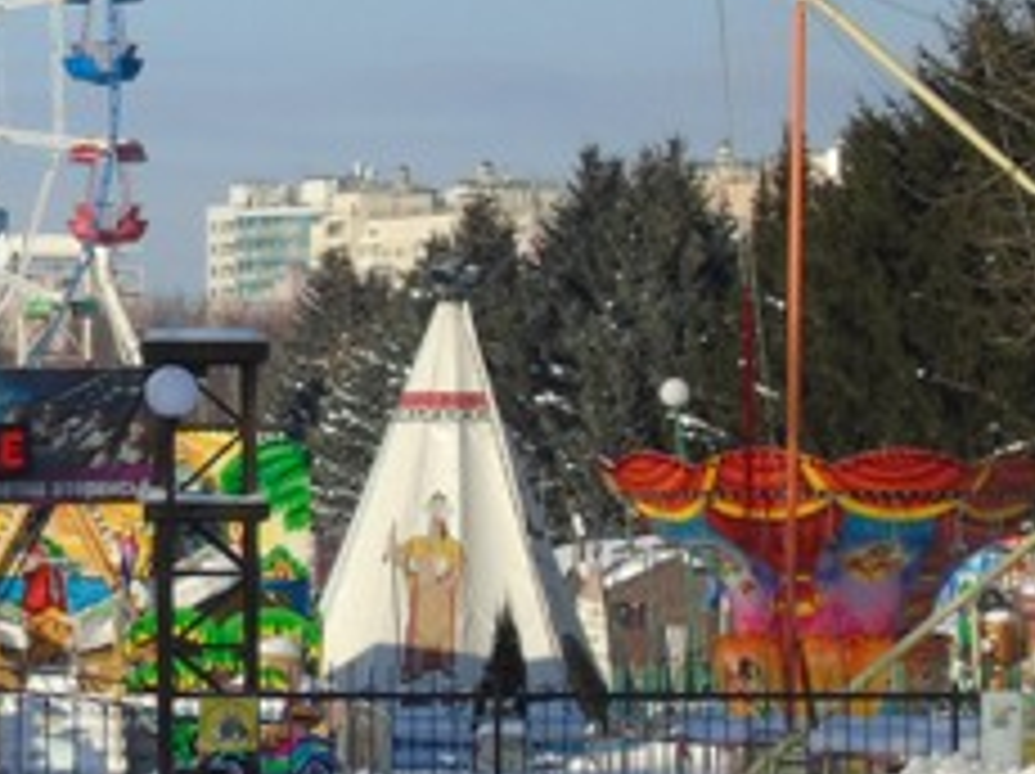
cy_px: 457
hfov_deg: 5.2
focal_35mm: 378
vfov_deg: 3.9
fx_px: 11290
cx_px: -328
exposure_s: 1/640
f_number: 4.6
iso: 80
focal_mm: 22
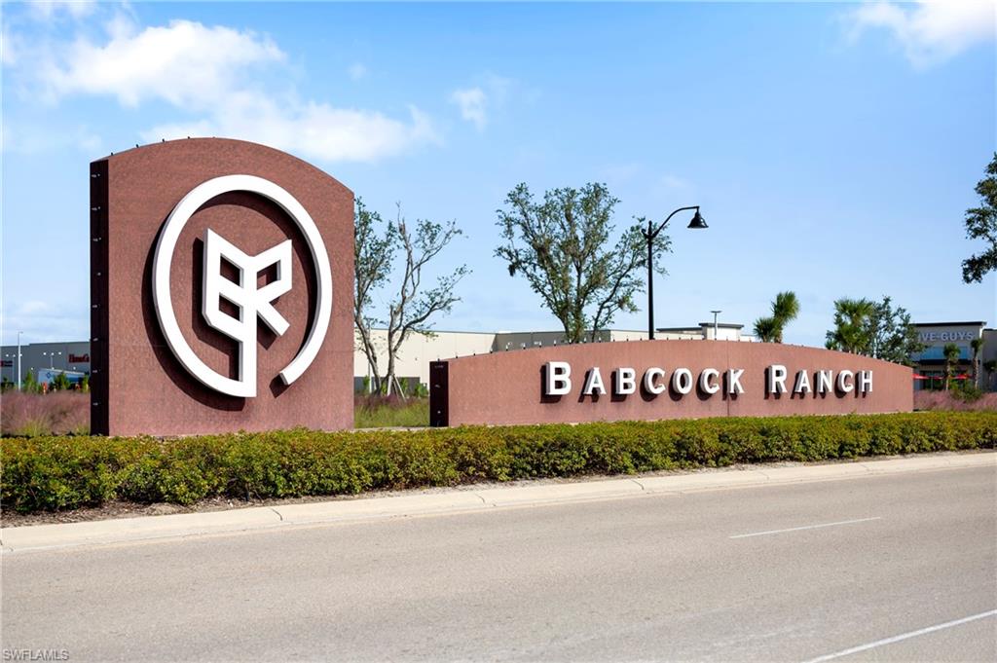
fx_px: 1384
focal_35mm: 50
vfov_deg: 26.9
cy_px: 332
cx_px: 498
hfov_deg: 39.6
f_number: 2.8
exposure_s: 1/6400
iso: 100
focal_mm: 50
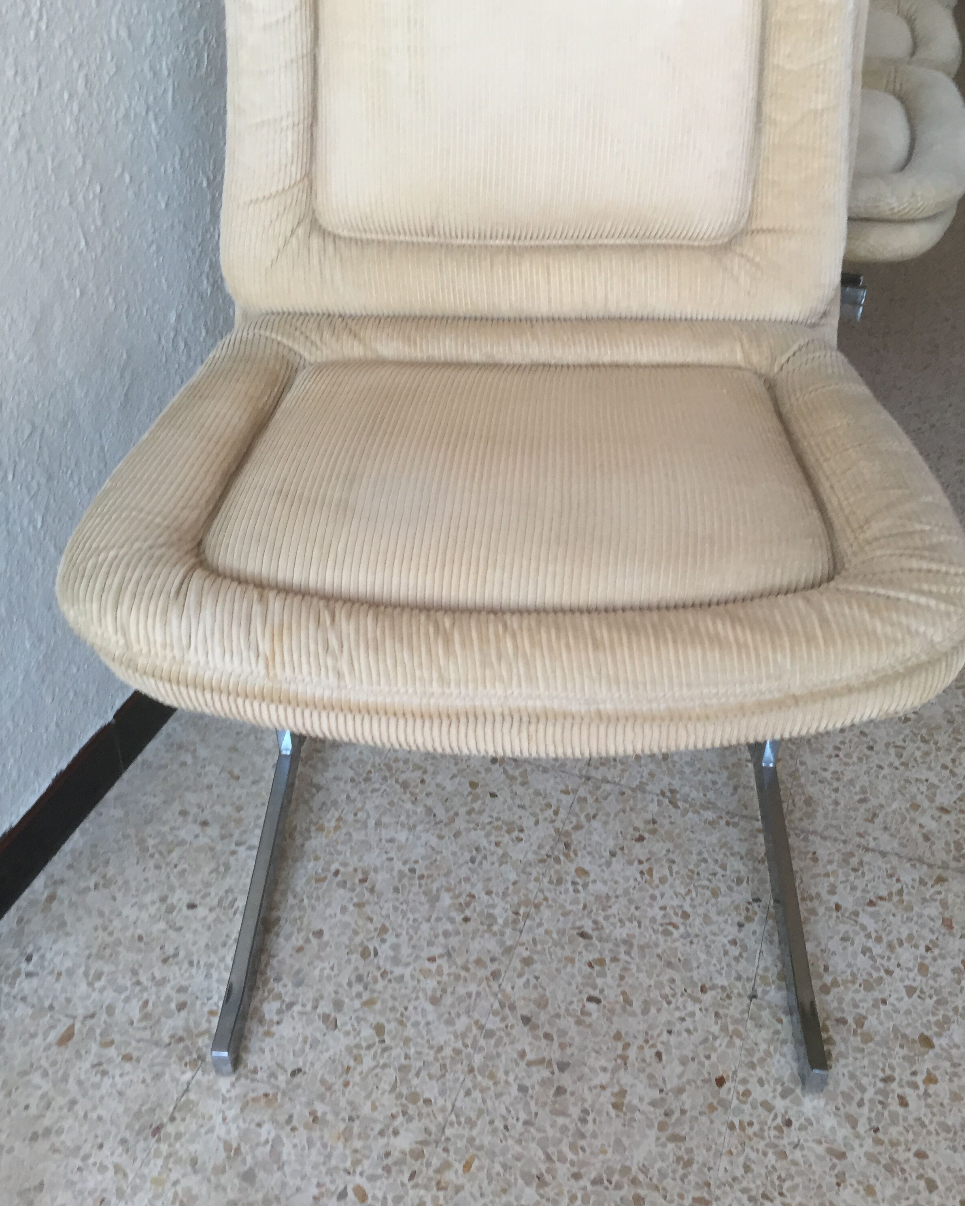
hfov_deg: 47.1
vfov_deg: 57.2
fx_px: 1107
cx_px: 483
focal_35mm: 31
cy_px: 631
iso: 100
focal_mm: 4.15
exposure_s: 1/33
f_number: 2.2
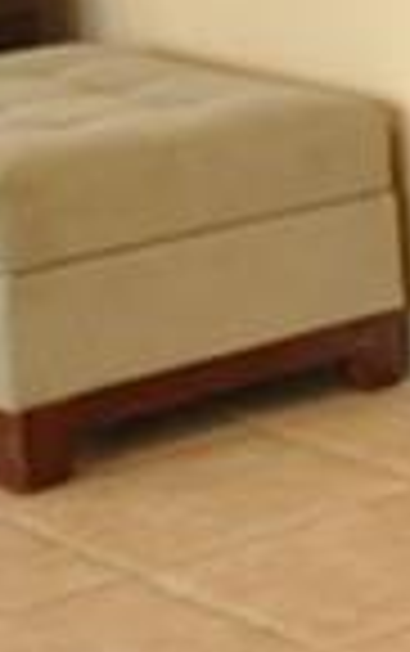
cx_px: 1798
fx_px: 2692
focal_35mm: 151
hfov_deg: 6.5
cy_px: -173
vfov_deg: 13.4
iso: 800
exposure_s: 1/40
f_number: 3.2
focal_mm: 14
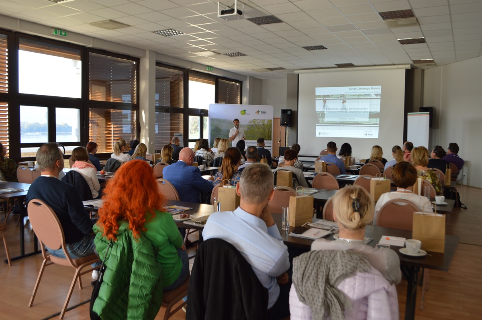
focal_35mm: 30
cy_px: 160
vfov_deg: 43.5
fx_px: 401
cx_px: 241
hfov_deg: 62.0
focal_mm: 20
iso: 200
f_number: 5.6
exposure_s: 1/20
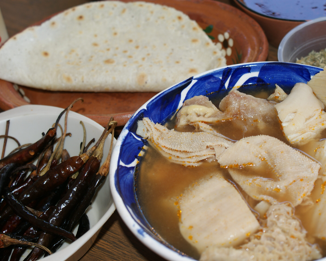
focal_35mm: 77
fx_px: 739
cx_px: 195
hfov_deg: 24.8
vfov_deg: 20.0
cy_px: 129
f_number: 5.6
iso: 100
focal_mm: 45
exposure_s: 1/30
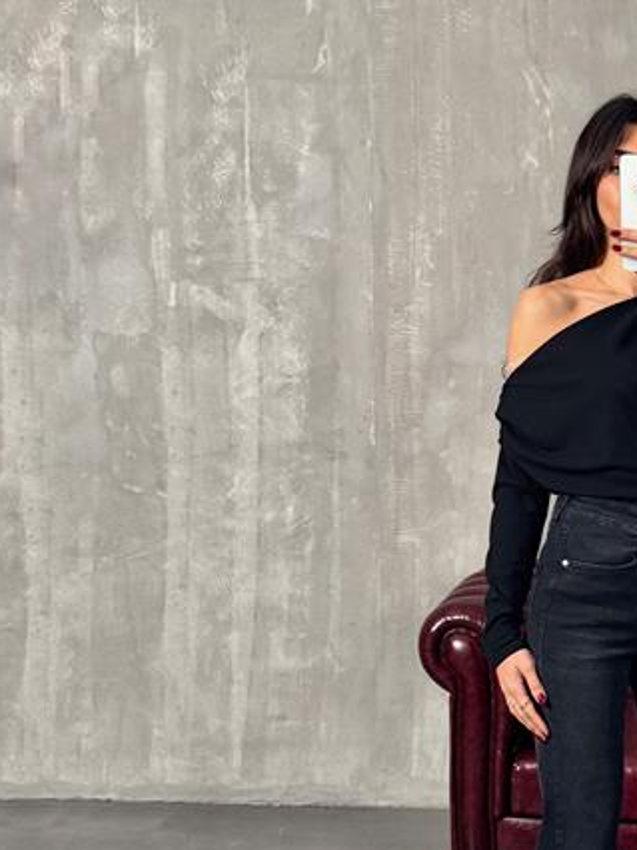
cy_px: 475
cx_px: 648
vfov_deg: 36.1
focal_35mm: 53
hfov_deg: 26.0
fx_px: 1302
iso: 200
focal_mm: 6.76
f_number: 1.78
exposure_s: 1/97
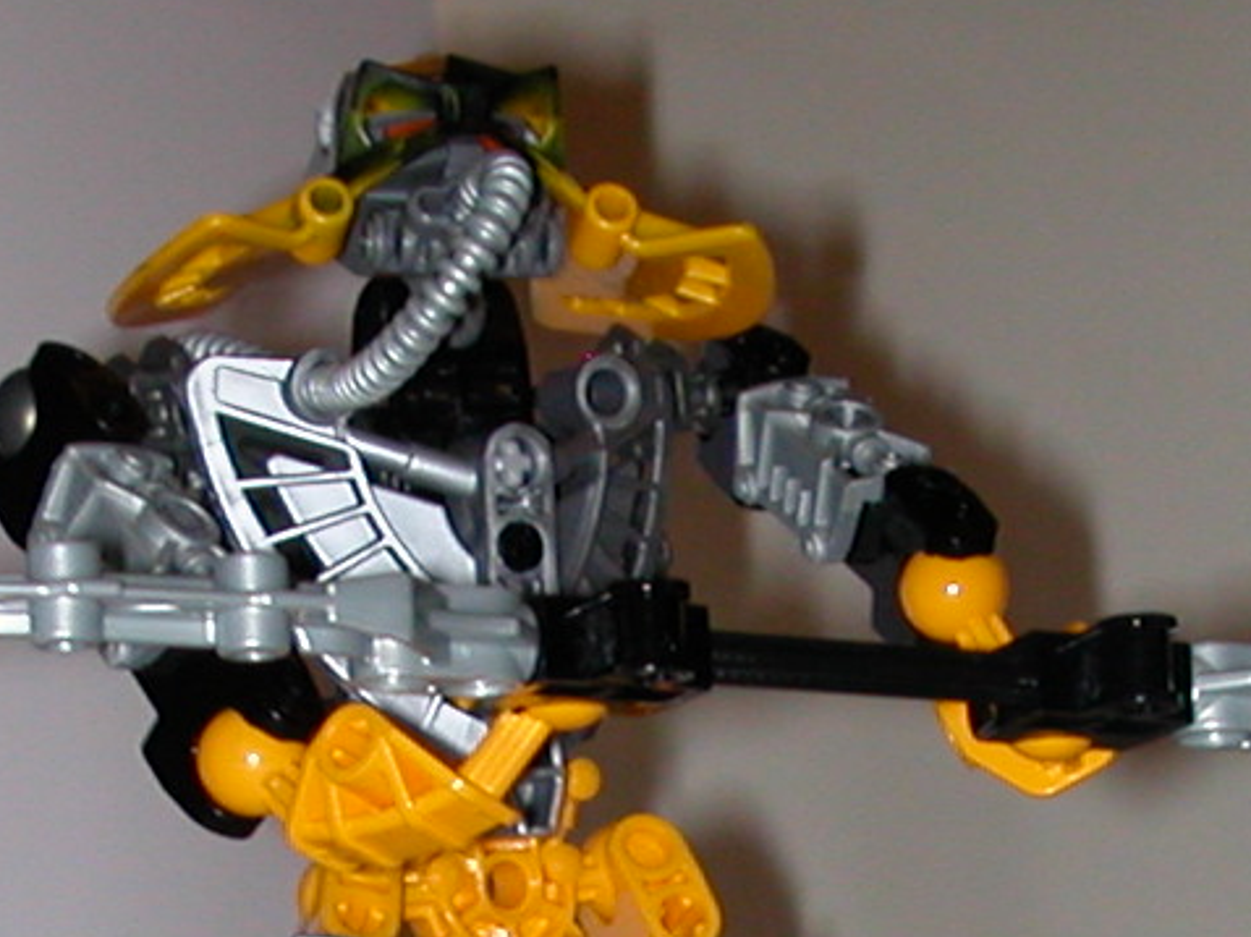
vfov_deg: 10.1
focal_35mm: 144
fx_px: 5201
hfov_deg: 13.7
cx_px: 767
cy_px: 1241
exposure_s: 1/59.9
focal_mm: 6.6
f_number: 2.9
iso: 100
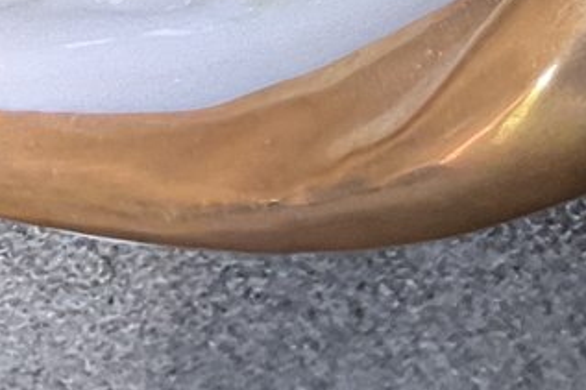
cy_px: -350
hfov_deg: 12.2
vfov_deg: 9.0
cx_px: 1278
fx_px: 2343
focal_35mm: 144
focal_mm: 3
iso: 160
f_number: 1.8
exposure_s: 1/50
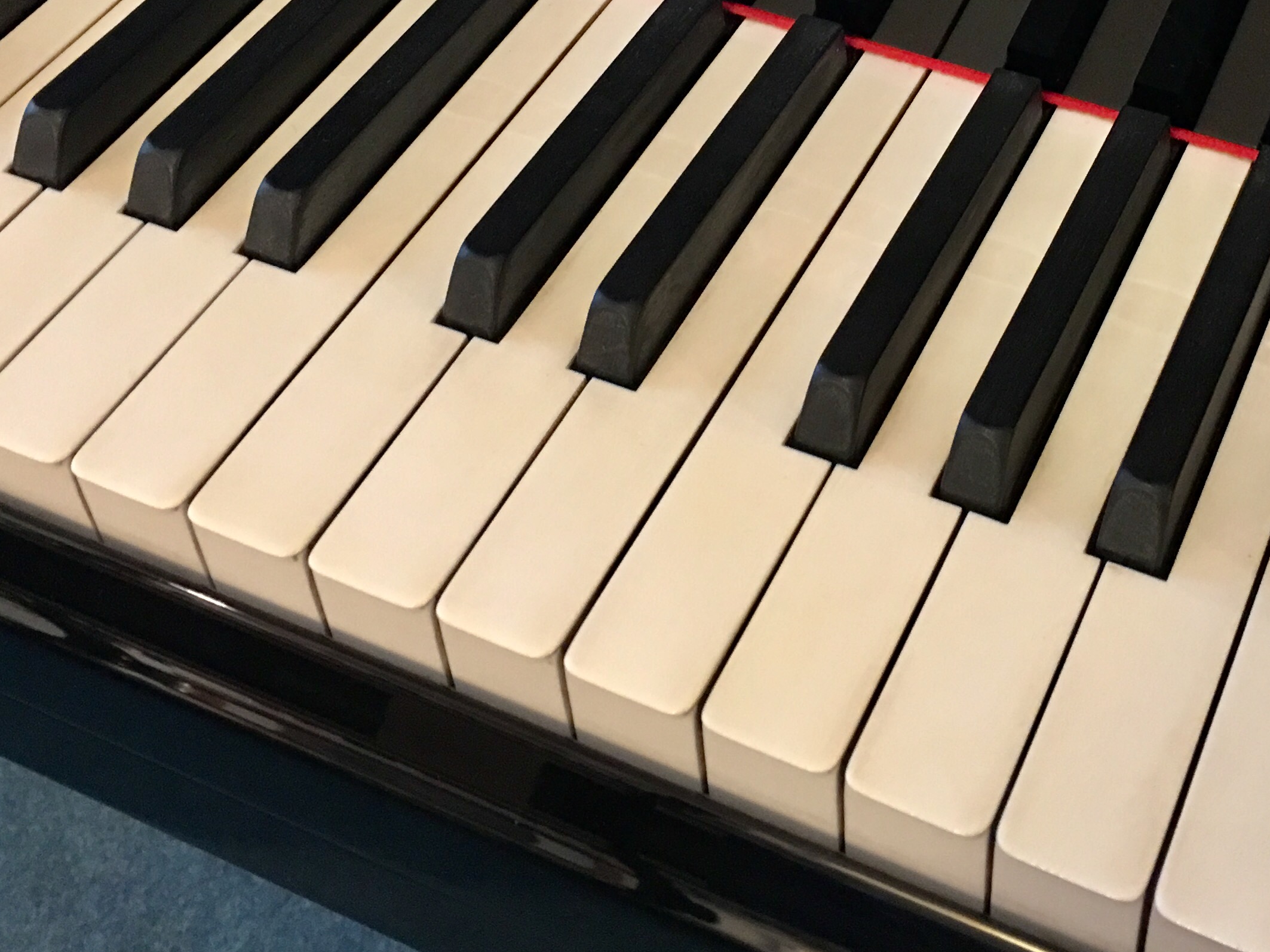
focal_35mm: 55
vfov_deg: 25.6
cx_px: 870
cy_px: 62
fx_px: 2018
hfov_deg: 34.5
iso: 100
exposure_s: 1/10
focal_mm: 4.15
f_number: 2.2
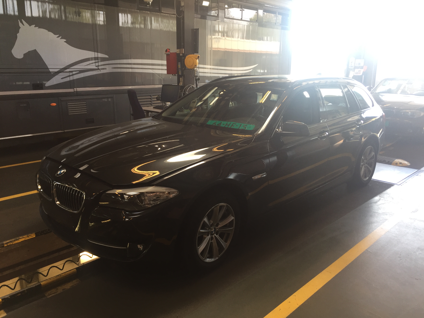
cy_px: 159
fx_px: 355
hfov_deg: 61.7
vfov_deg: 48.2
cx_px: 212
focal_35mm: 29
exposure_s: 1/100
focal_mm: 4.15
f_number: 2.2
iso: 40
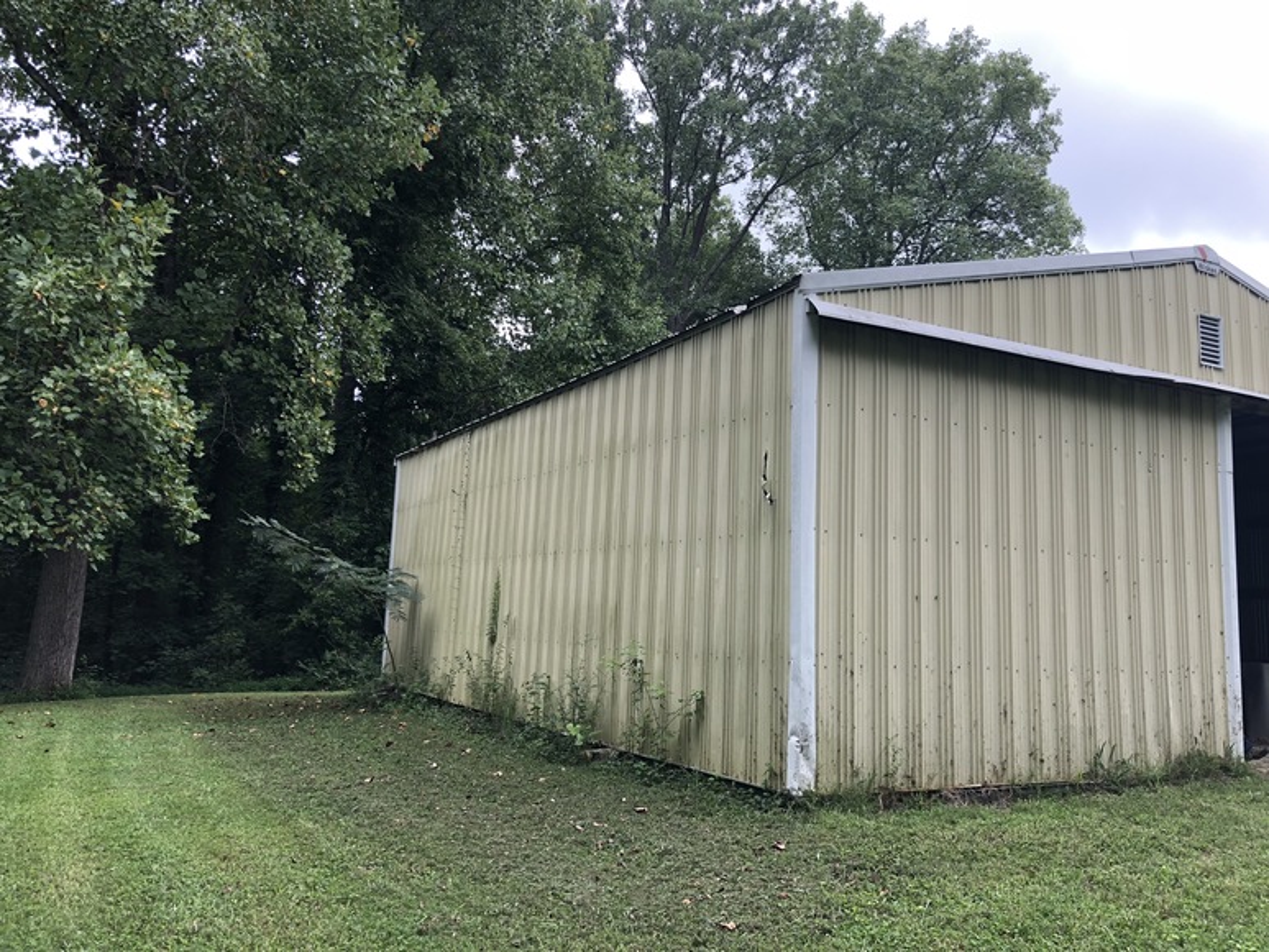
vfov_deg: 49.8
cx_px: 634
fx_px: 1027
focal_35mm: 28
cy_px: 476
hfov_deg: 63.4
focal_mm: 3.99
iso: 20
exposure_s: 1/151
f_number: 1.8
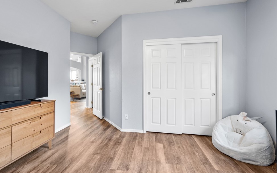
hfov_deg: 101.4
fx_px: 113
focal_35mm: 15
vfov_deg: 74.8
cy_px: 84
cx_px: 132
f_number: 8
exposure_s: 1.3
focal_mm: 14
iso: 100
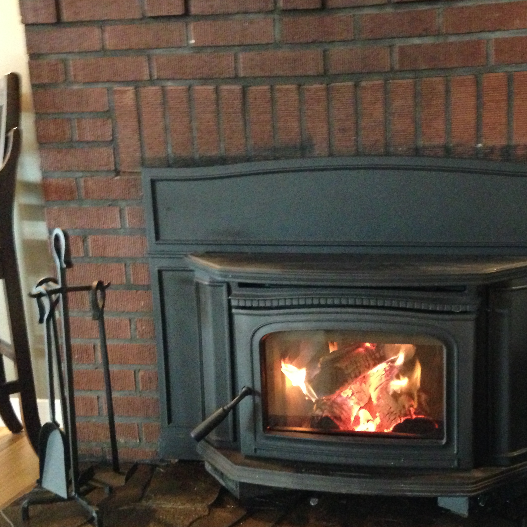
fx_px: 775
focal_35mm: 45
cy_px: 295
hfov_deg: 37.0
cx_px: 370
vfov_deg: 37.5
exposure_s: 1/15
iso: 800
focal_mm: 4.13
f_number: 2.4
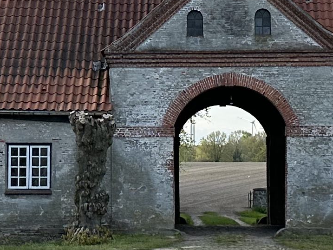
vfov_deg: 11.0
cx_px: 241
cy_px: 124
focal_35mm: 135
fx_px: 1299
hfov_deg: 14.6
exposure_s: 1/1988
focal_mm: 6.86
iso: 80
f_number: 1.78
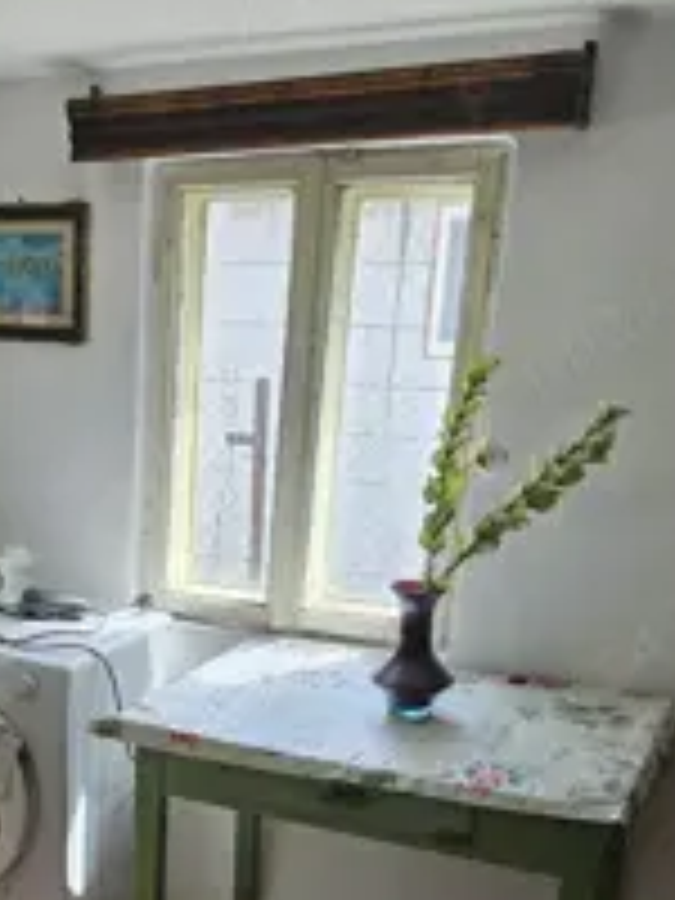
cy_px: 760
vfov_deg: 39.1
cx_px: 122
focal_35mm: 46
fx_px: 1196
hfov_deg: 30.6
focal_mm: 5.4
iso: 80
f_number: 1.8
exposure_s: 1/190
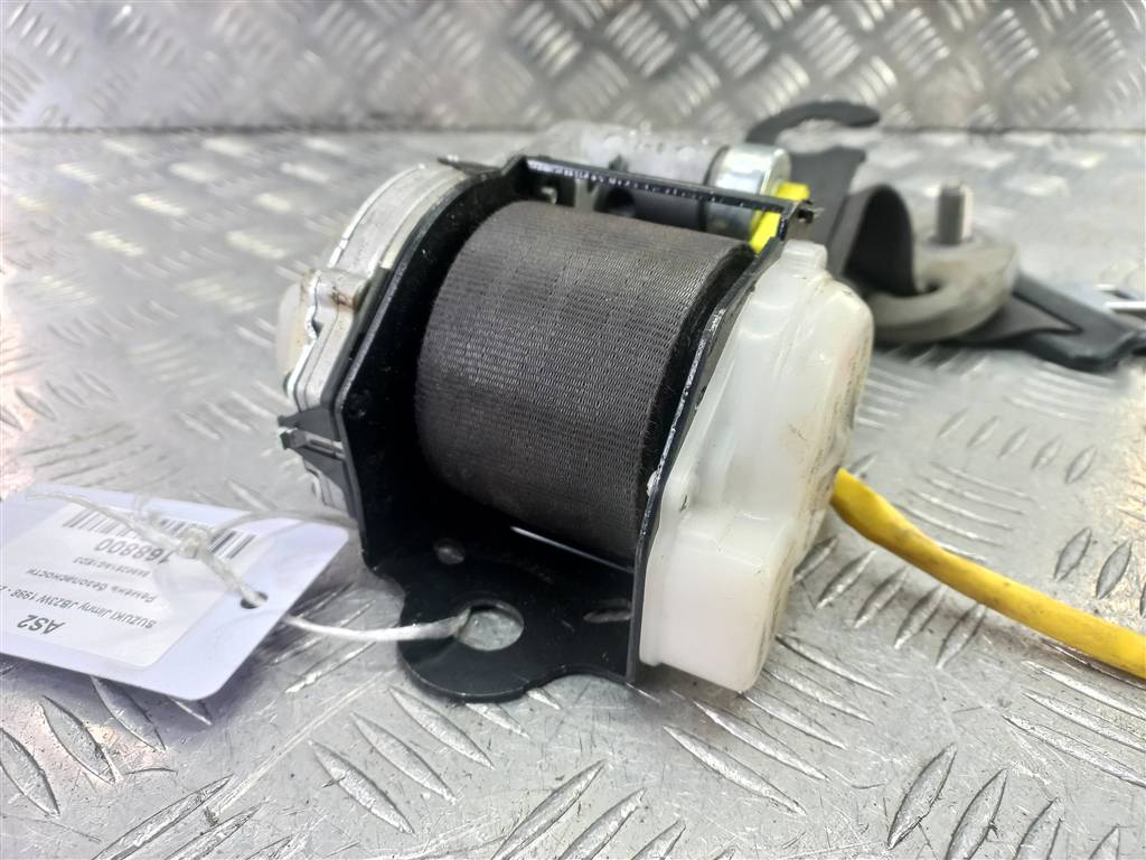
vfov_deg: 54.9
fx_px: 828
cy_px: 430
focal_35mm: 25
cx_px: 573
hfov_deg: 69.4
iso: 125
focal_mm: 4.6
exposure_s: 1/50
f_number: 1.8
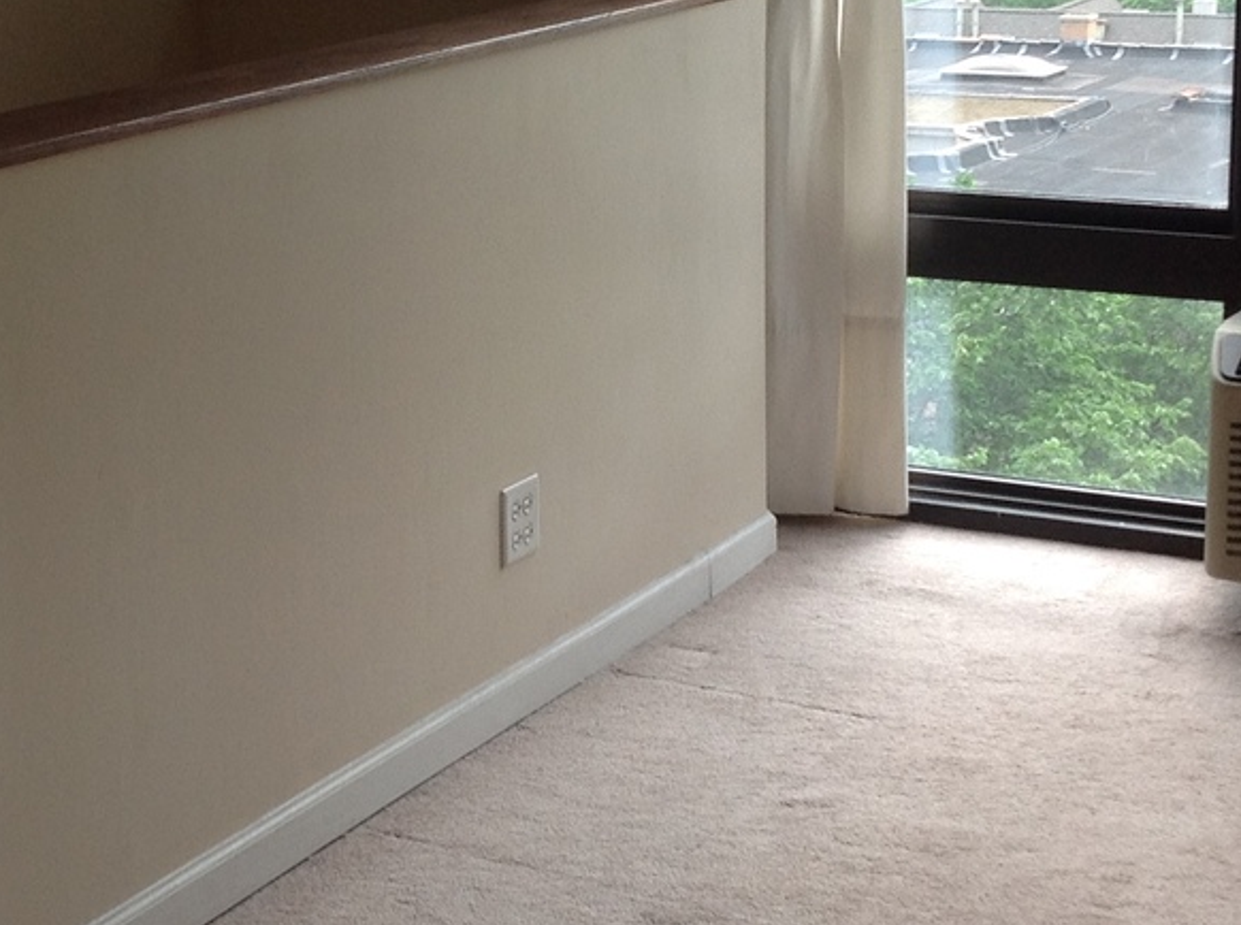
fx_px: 3113
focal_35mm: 87
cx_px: 301
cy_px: 243
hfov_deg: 22.3
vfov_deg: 16.8
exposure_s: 1/120
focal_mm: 4.28
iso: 64
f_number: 2.4
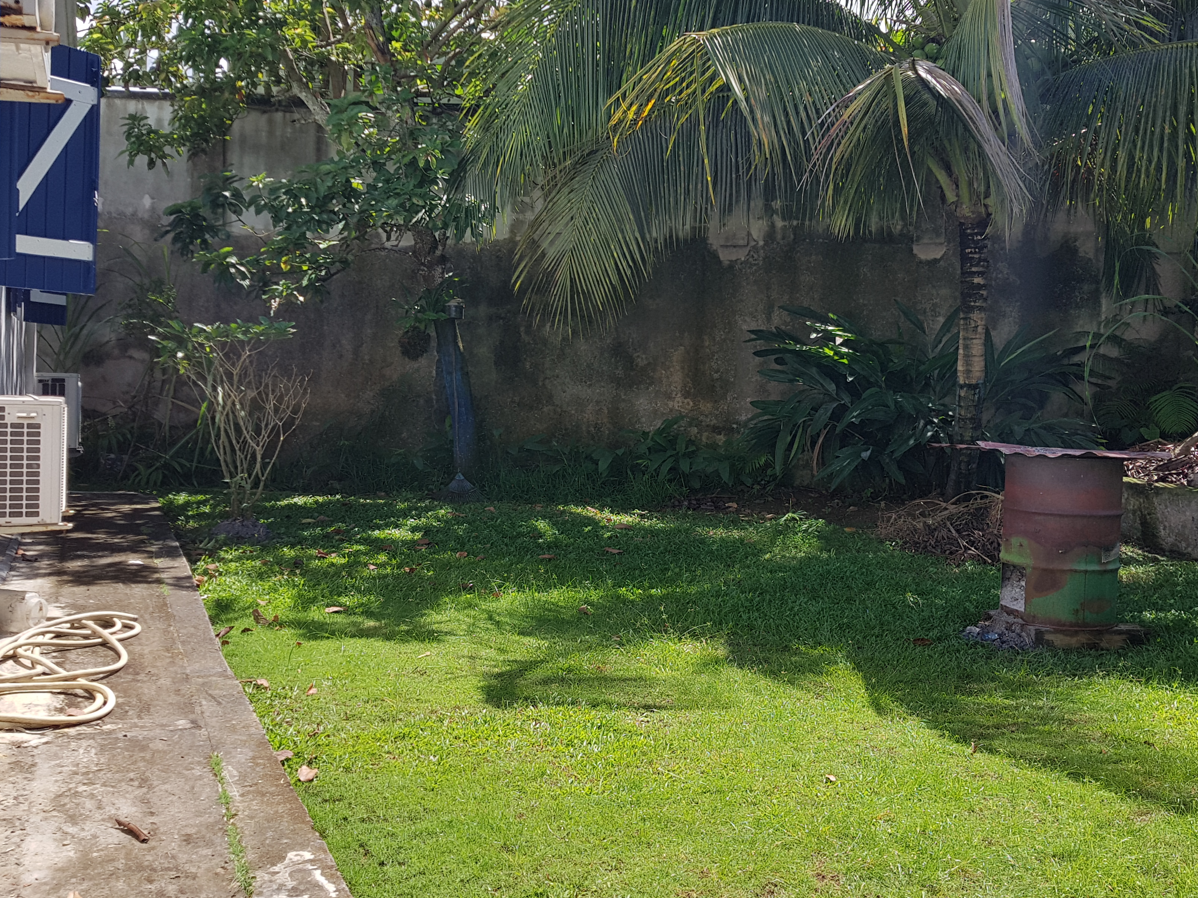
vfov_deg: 42.9
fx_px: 1142
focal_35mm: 33
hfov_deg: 55.1
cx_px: 684
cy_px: 424
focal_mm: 4.2
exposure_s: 1/1984
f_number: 1.7
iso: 50
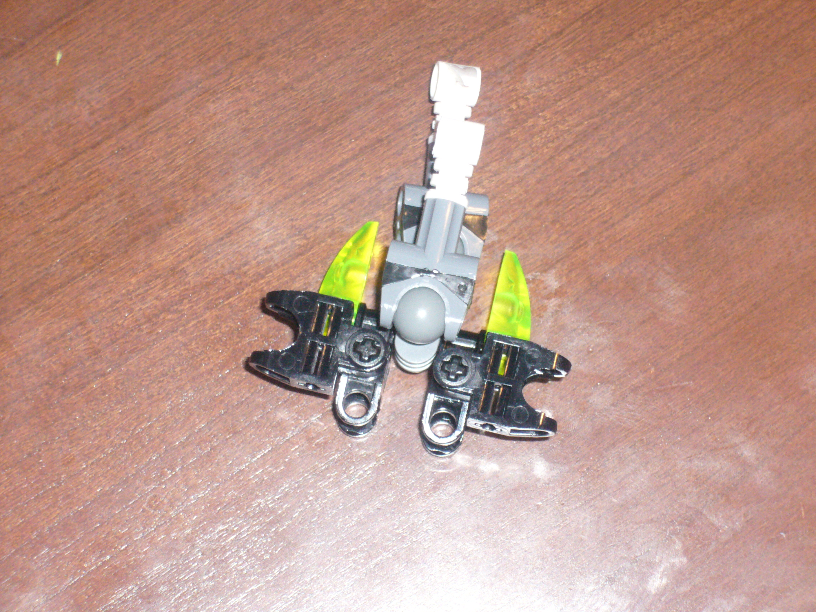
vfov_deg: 14.1
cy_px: 306
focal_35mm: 105
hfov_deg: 18.7
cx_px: 408
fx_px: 2475
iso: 400
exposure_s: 1/60
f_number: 5
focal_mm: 17.4
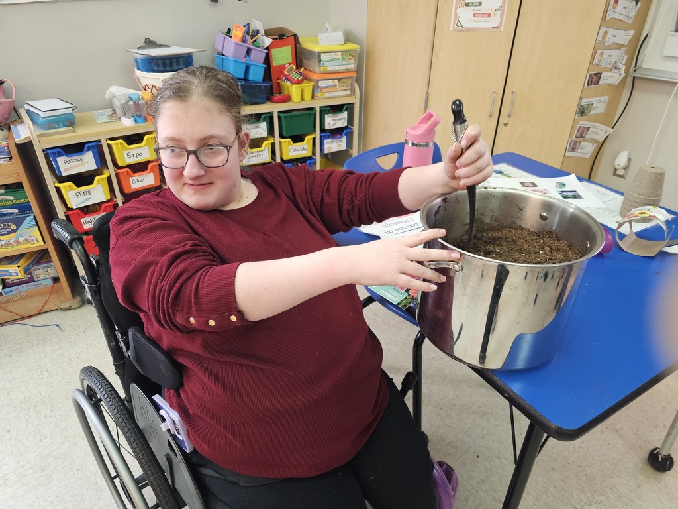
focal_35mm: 23
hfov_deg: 73.9
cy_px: 254
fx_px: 450
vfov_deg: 58.9
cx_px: 339
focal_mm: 6.3
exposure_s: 1/40
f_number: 1.7
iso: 500
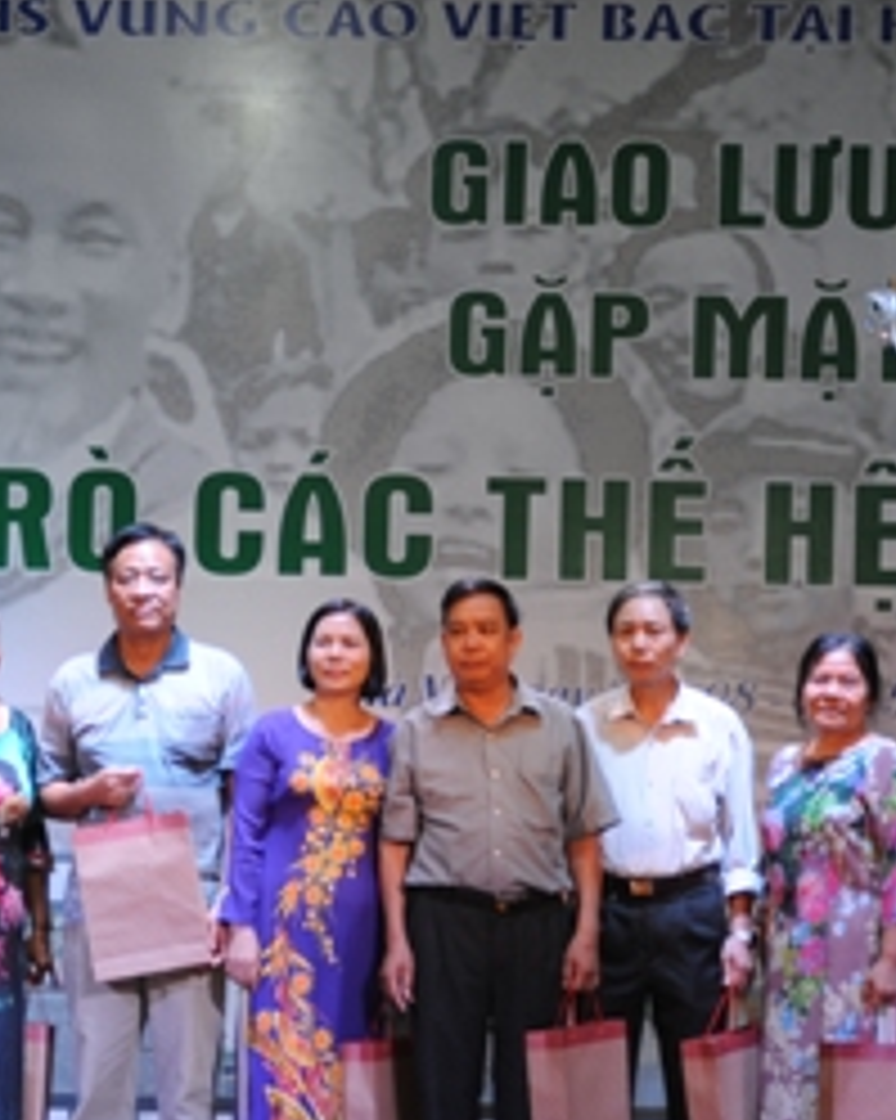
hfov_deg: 9.9
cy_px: 677
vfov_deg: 12.4
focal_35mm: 155
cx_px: 270
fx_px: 5141
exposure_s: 1/60
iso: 400
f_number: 5.6
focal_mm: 66
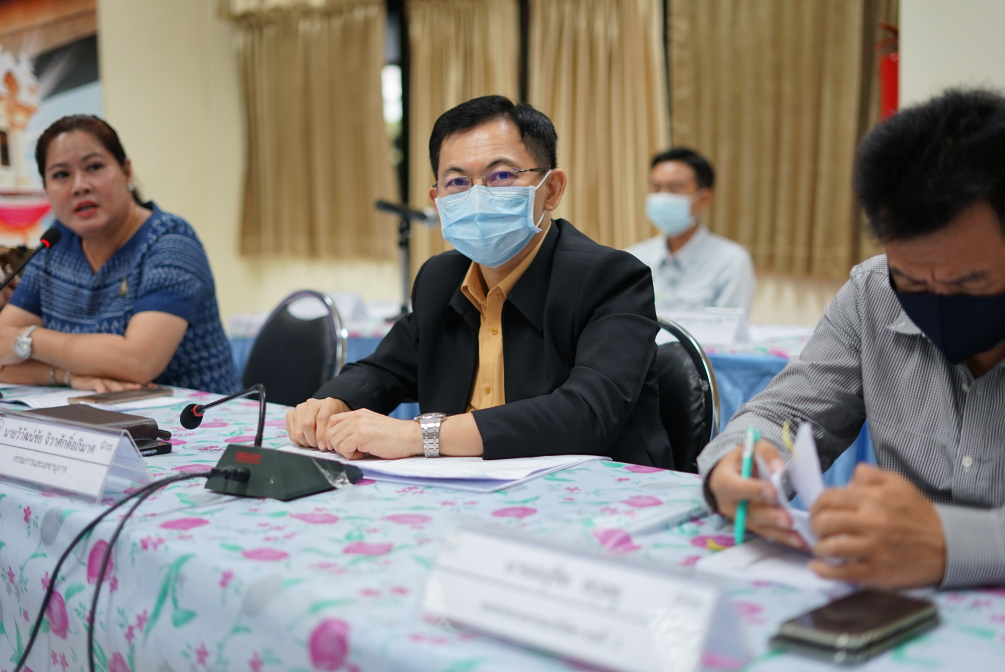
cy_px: 336
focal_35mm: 50
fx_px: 1397
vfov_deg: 27.0
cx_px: 502
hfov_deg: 39.6
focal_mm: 50
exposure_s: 1/160
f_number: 2
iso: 400
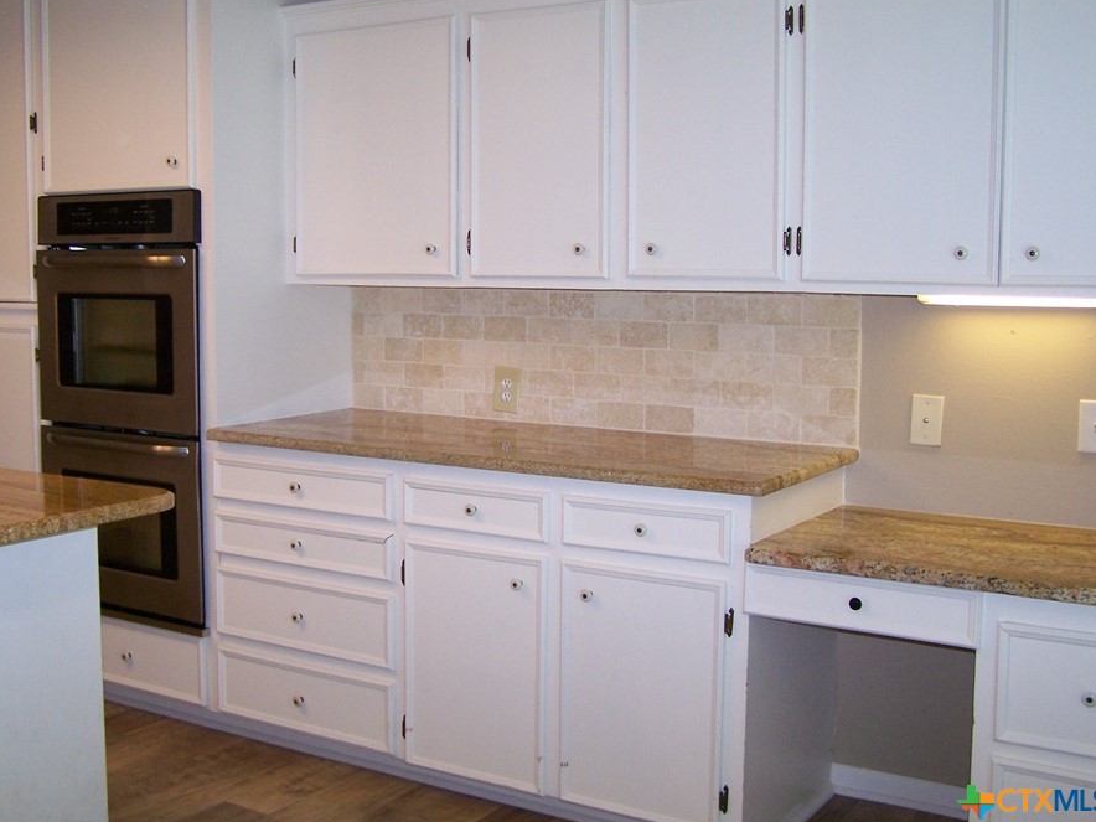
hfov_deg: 42.9
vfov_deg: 32.8
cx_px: 504
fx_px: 1393
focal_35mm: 44
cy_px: 369
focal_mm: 6.3
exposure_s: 1/60
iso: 160
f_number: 2.8
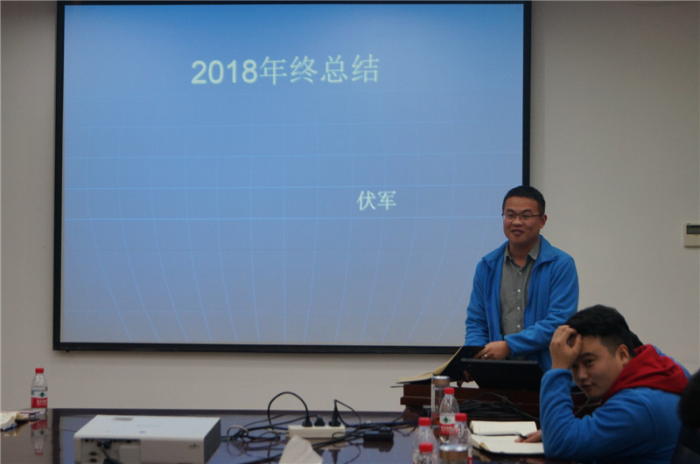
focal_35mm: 75
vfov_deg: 18.1
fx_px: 1456
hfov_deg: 27.0
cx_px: 350
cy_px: 232
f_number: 5.6
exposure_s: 1/80
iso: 400
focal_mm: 50
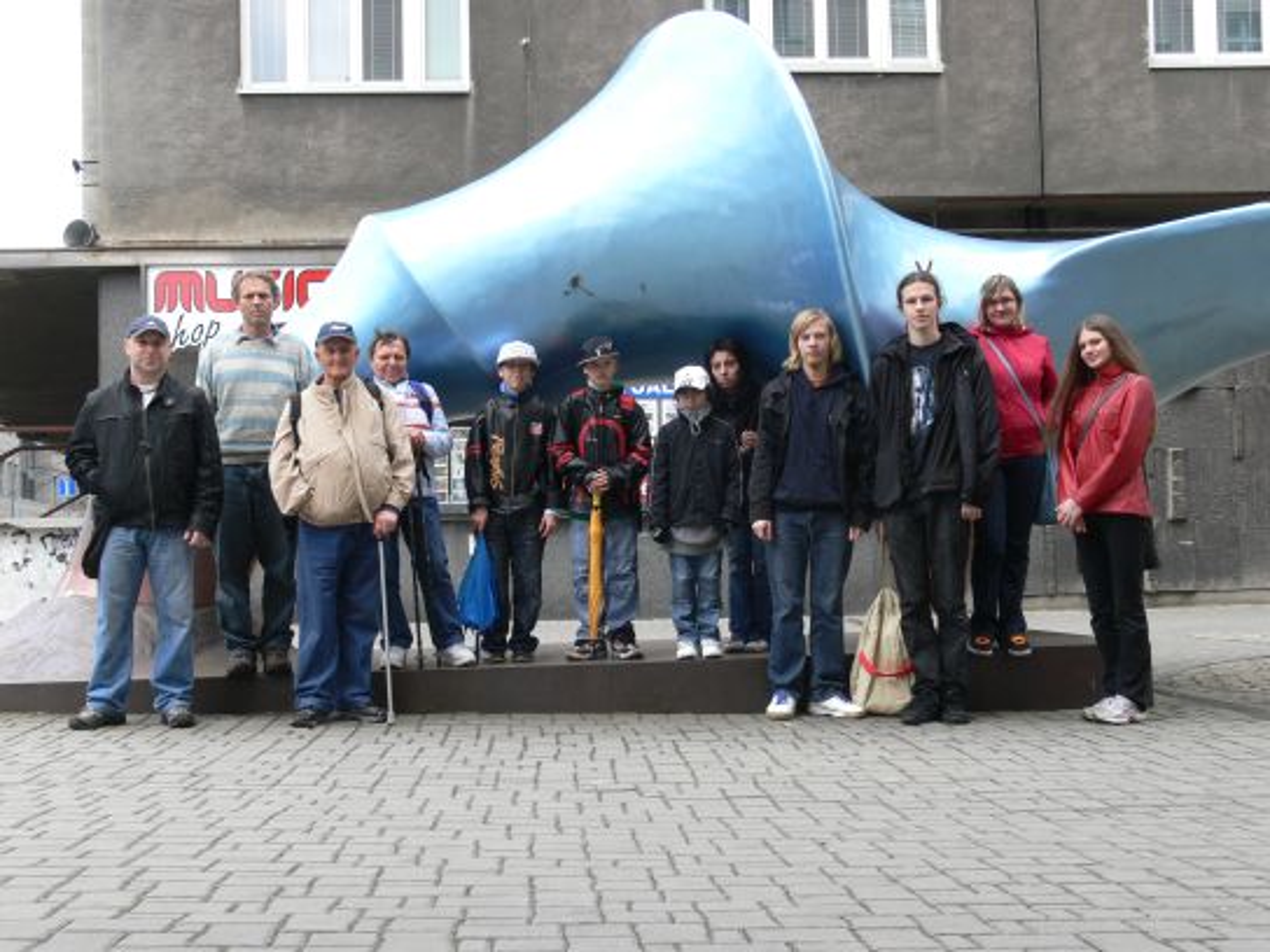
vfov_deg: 29.7
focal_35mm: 49
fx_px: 1798
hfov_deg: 38.9
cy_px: 476
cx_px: 635
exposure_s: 1/125
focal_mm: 10.3
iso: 100
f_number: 5
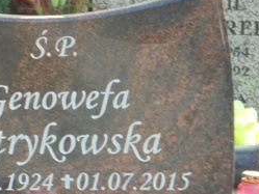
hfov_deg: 9.2
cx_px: 11
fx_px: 1594
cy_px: 201
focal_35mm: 213
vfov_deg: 7.0
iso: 100
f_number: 6.7
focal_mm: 14.9
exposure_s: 1/80
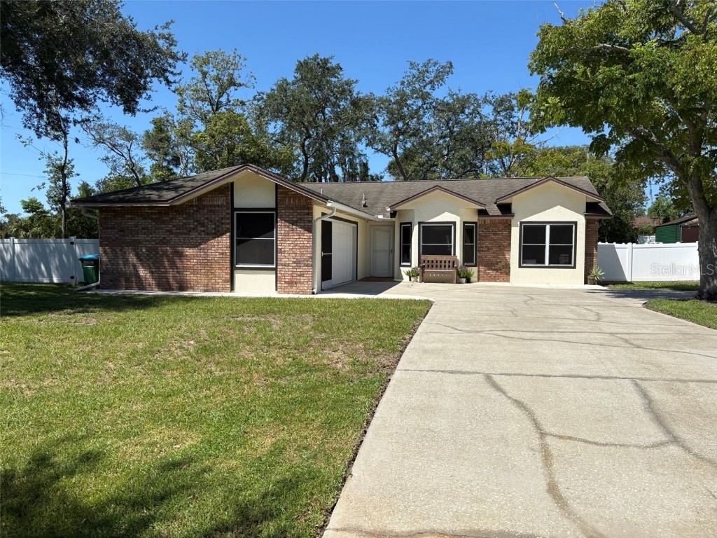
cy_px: 269
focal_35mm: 26
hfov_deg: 67.3
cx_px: 358
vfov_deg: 53.1
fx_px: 539
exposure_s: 1/4608
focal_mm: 5.96
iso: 50
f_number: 1.6
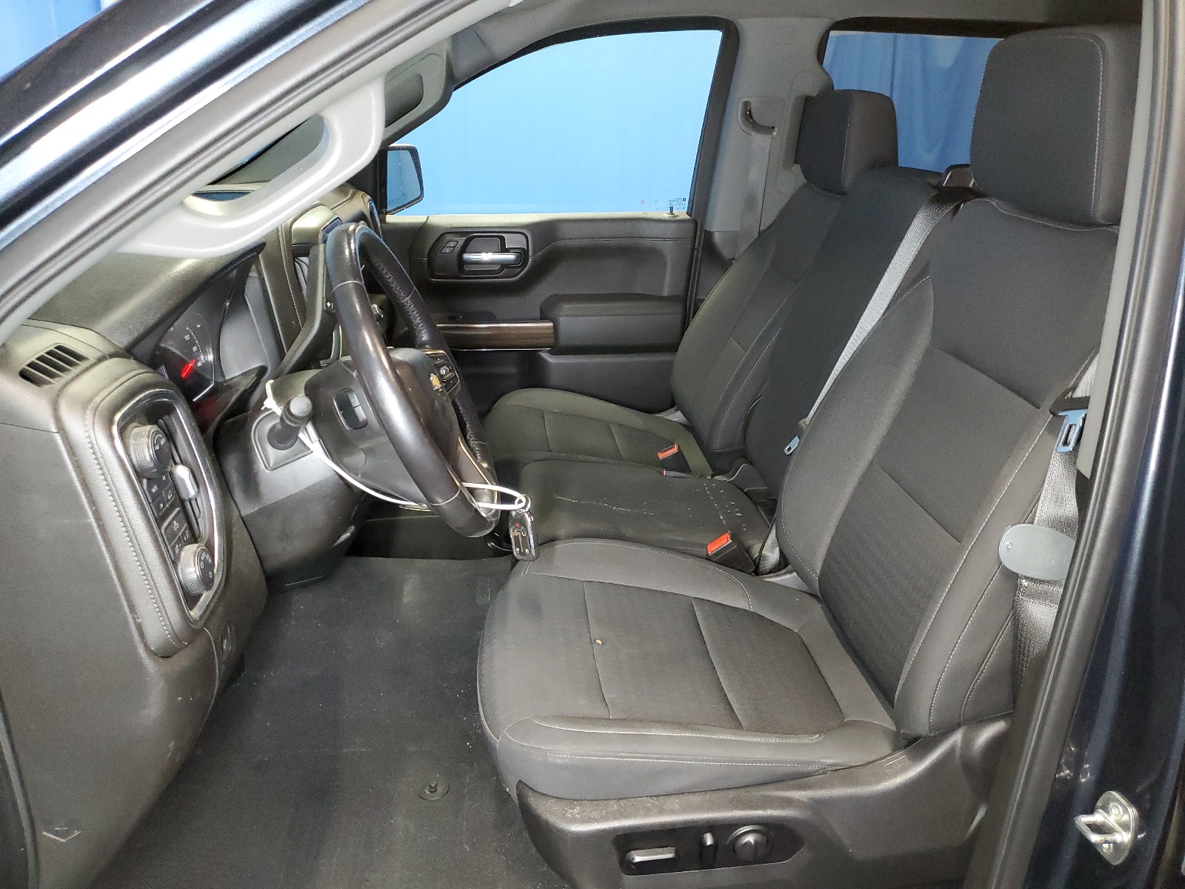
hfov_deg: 67.3
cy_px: 444
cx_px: 592
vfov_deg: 53.1
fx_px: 890
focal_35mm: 26
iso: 416
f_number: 1.5
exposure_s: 1/60.2
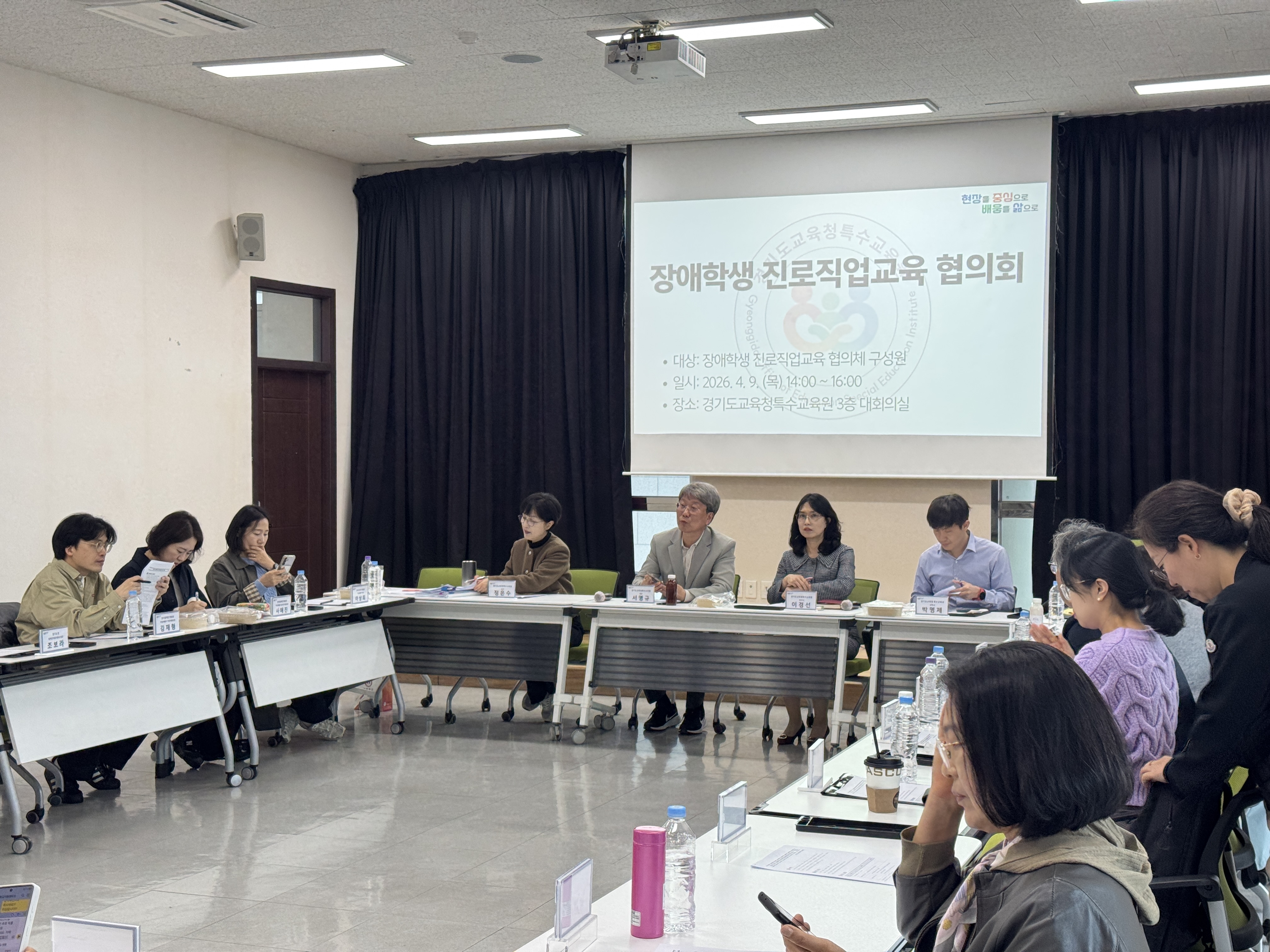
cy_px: 476
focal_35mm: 48
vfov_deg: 30.3
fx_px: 1761
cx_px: 635
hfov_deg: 39.7
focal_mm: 6.76
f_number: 1.78
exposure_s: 1/120
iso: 100
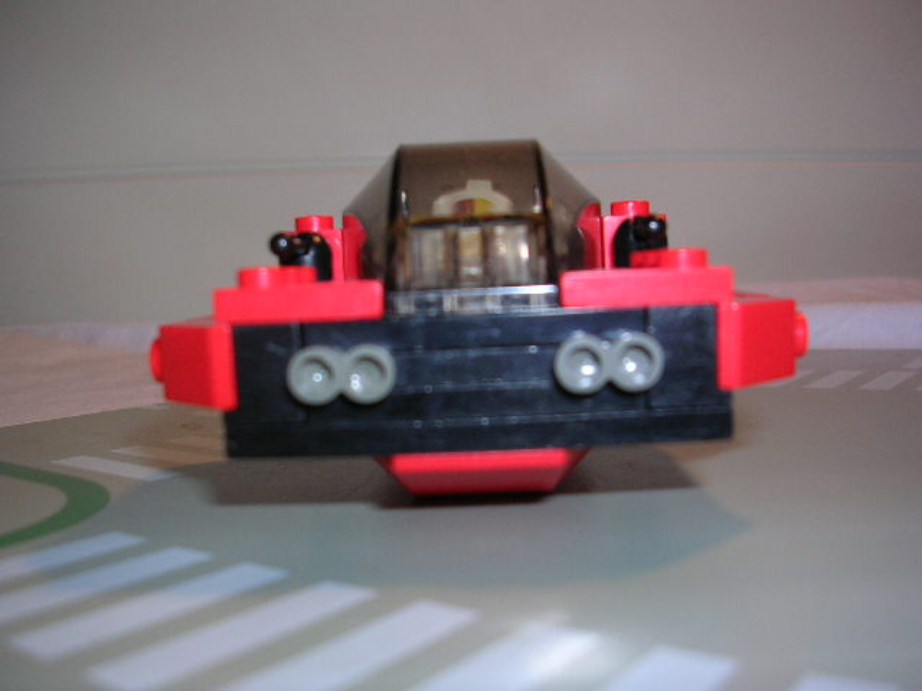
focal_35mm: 38
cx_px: 461
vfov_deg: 37.7
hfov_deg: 49.0
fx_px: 1012
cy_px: 346
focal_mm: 5.8
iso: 50
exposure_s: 1/60.1
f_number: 2.8
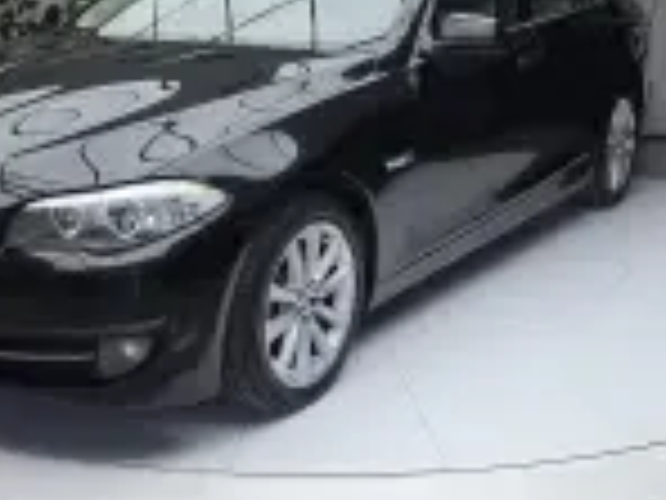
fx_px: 1077
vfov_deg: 26.1
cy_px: 275
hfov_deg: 34.3
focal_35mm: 56
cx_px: 342
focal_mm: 6.25
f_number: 1.7
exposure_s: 1/100
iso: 16
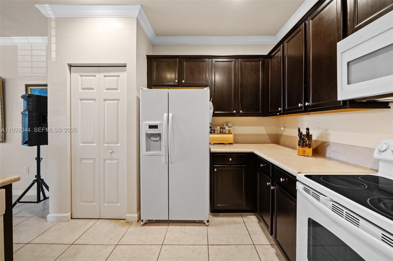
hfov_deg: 104.3
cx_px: 196
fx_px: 153
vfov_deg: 81.1
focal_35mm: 14
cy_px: 130
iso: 200
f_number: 8
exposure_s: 1.6
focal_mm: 14
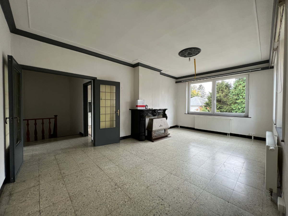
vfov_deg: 89.9
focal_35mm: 13
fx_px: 108
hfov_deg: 106.2
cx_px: 144
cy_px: 108
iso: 160
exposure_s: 1/99
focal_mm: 1.57
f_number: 1.8
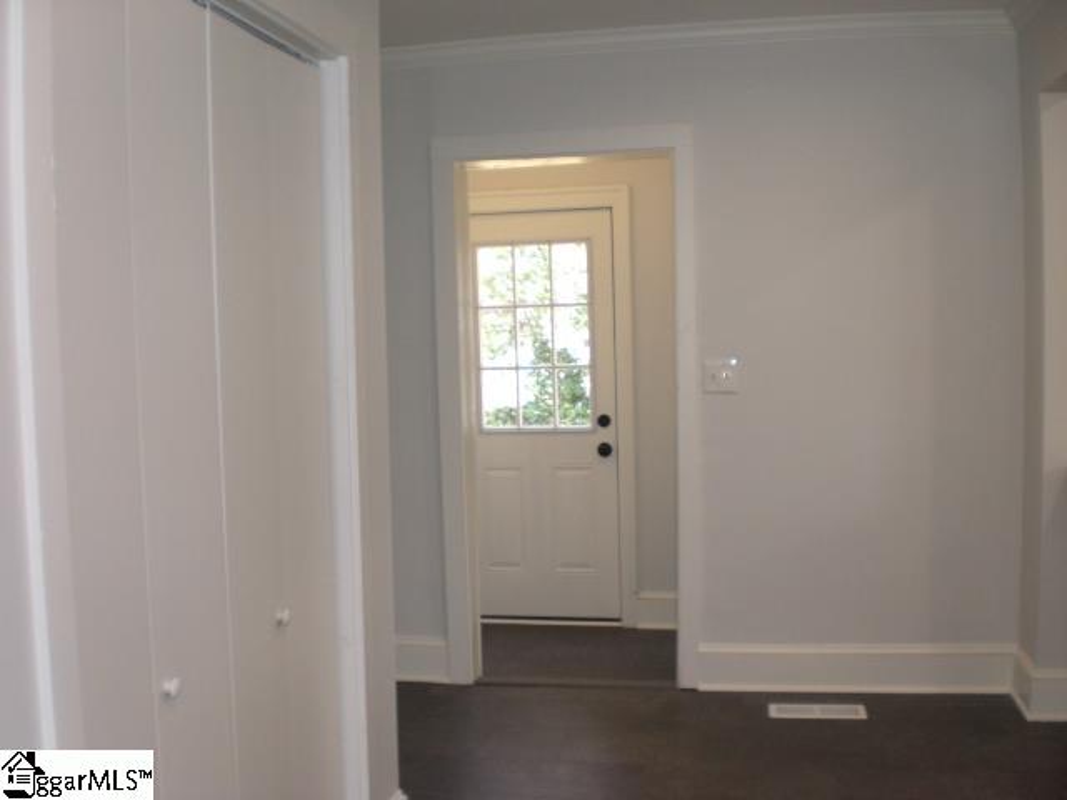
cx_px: 534
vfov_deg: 37.7
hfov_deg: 49.0
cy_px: 400
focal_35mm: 38
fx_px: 1171
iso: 200
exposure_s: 1/100
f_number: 3.1
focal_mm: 6.3
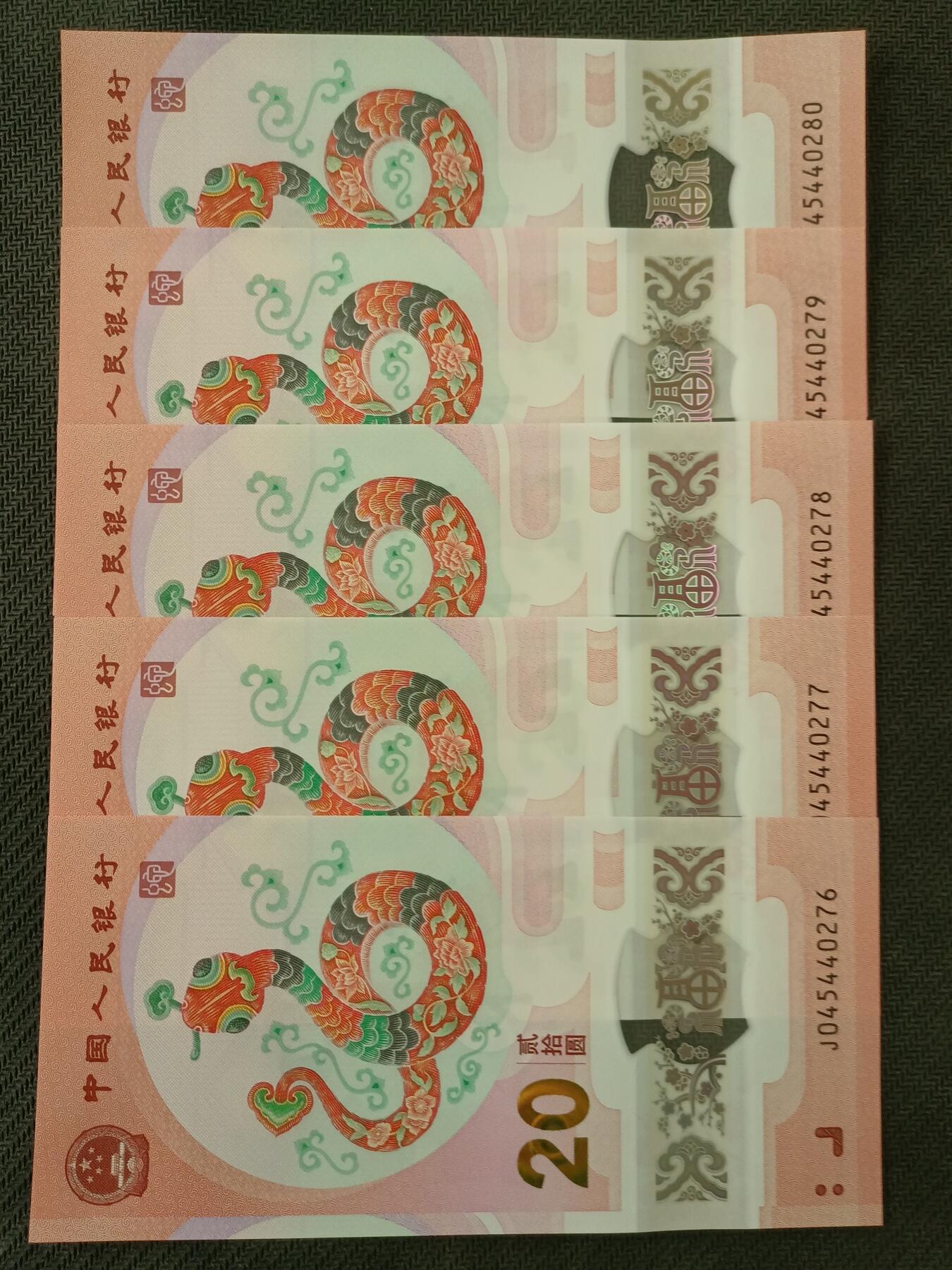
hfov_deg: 46.8
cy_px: 635
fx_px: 1100
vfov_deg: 60.0
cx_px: 476
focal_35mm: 30
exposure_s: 1/50
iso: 357
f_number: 1.8
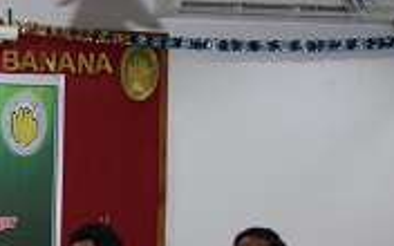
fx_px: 1117
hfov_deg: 17.2
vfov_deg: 12.5
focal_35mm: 104
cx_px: -264
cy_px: 192
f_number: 4.5
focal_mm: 20
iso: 800
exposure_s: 1/80
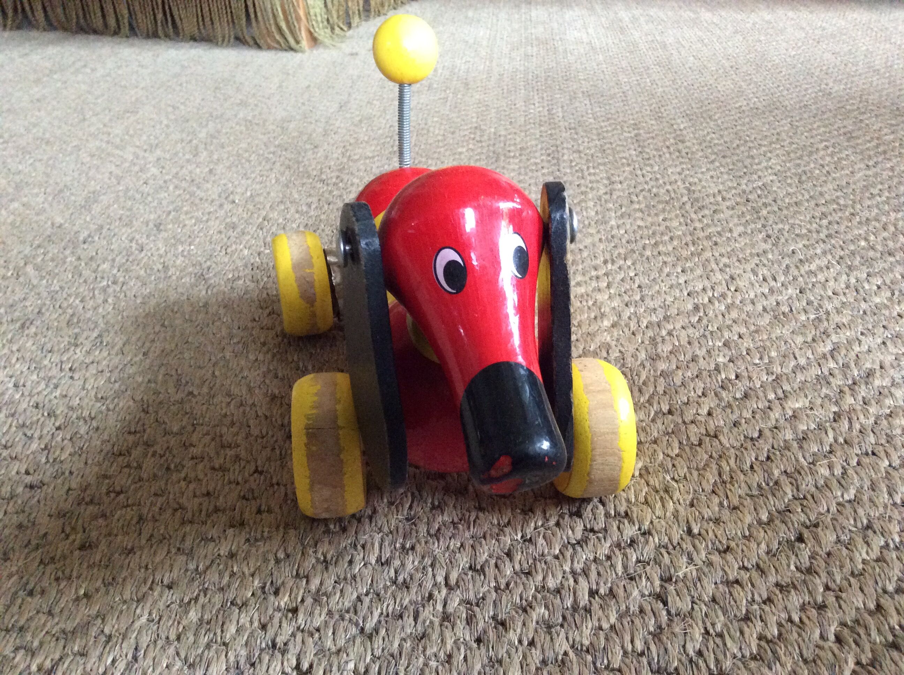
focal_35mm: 32
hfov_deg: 56.9
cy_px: 338
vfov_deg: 44.1
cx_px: 452
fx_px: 834
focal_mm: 3.3
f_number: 2.4
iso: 320
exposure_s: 1/17
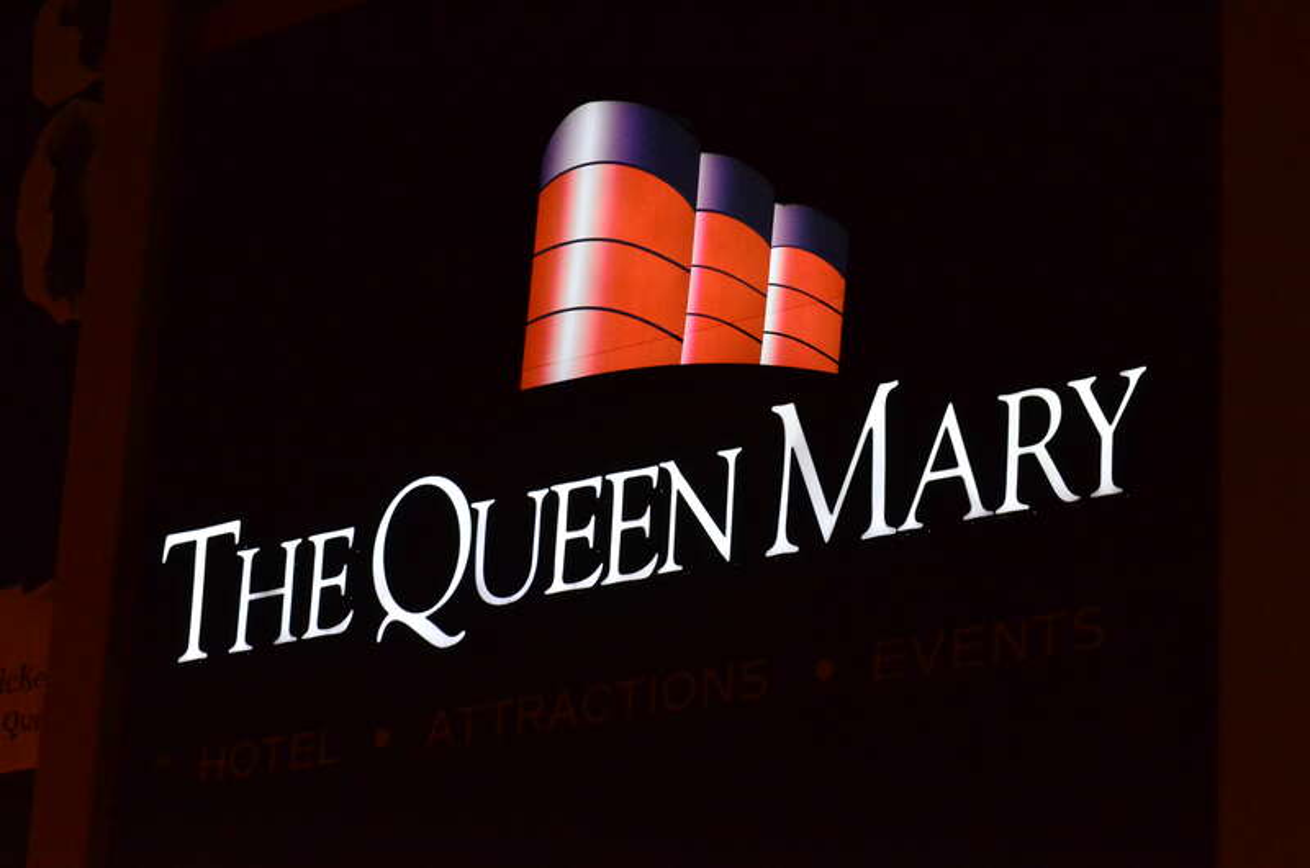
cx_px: 655
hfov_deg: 19.5
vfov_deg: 13.0
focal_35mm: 105
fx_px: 3813
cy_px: 434
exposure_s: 1/80
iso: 6400
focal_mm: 70
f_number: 11
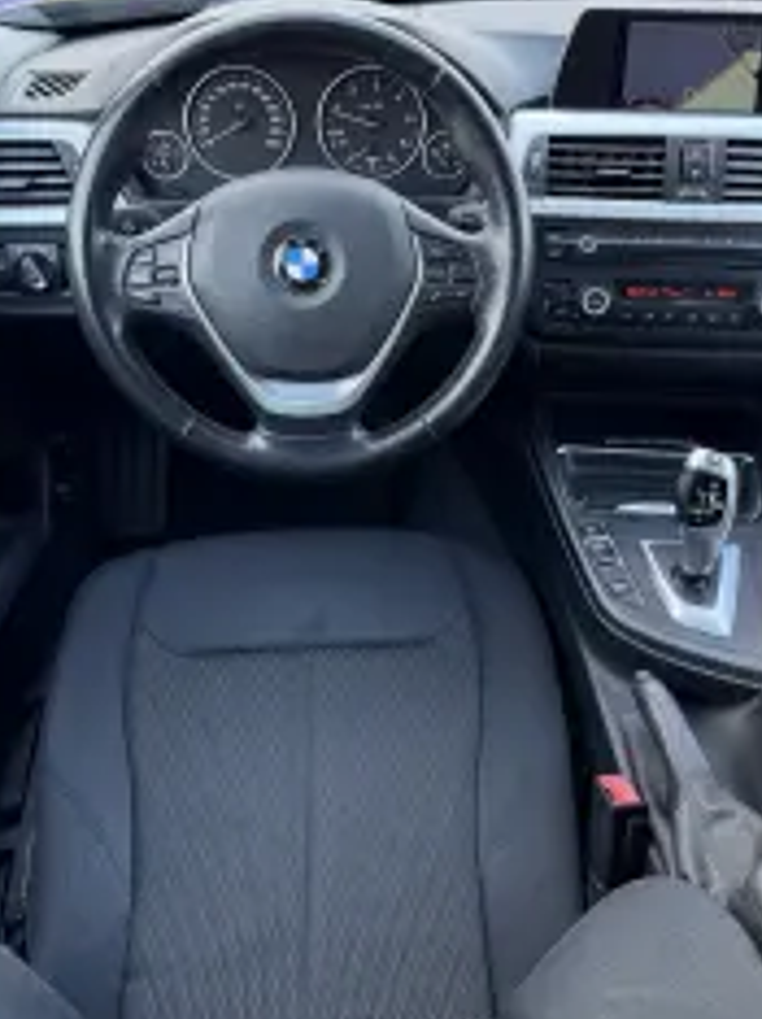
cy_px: 466
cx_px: 388
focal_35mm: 37
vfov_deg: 50.1
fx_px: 1088
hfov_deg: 38.6
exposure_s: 1/66
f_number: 1.78
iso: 200
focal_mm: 6.76
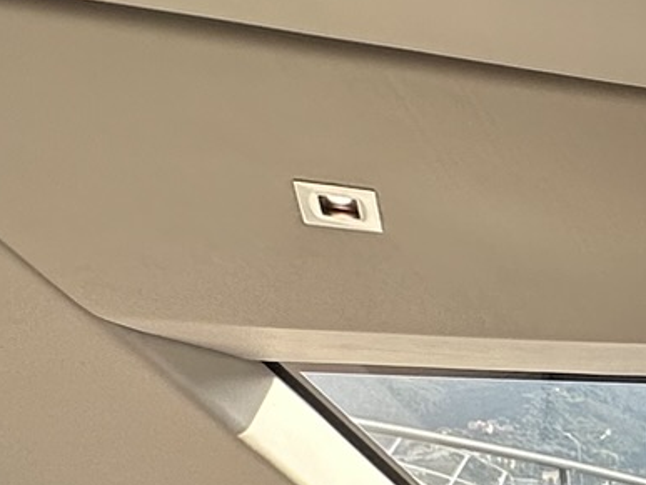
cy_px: 762
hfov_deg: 17.6
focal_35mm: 74
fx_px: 1382
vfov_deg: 17.6
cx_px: 1330
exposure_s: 1/266
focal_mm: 2.22
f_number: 2.2
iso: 40
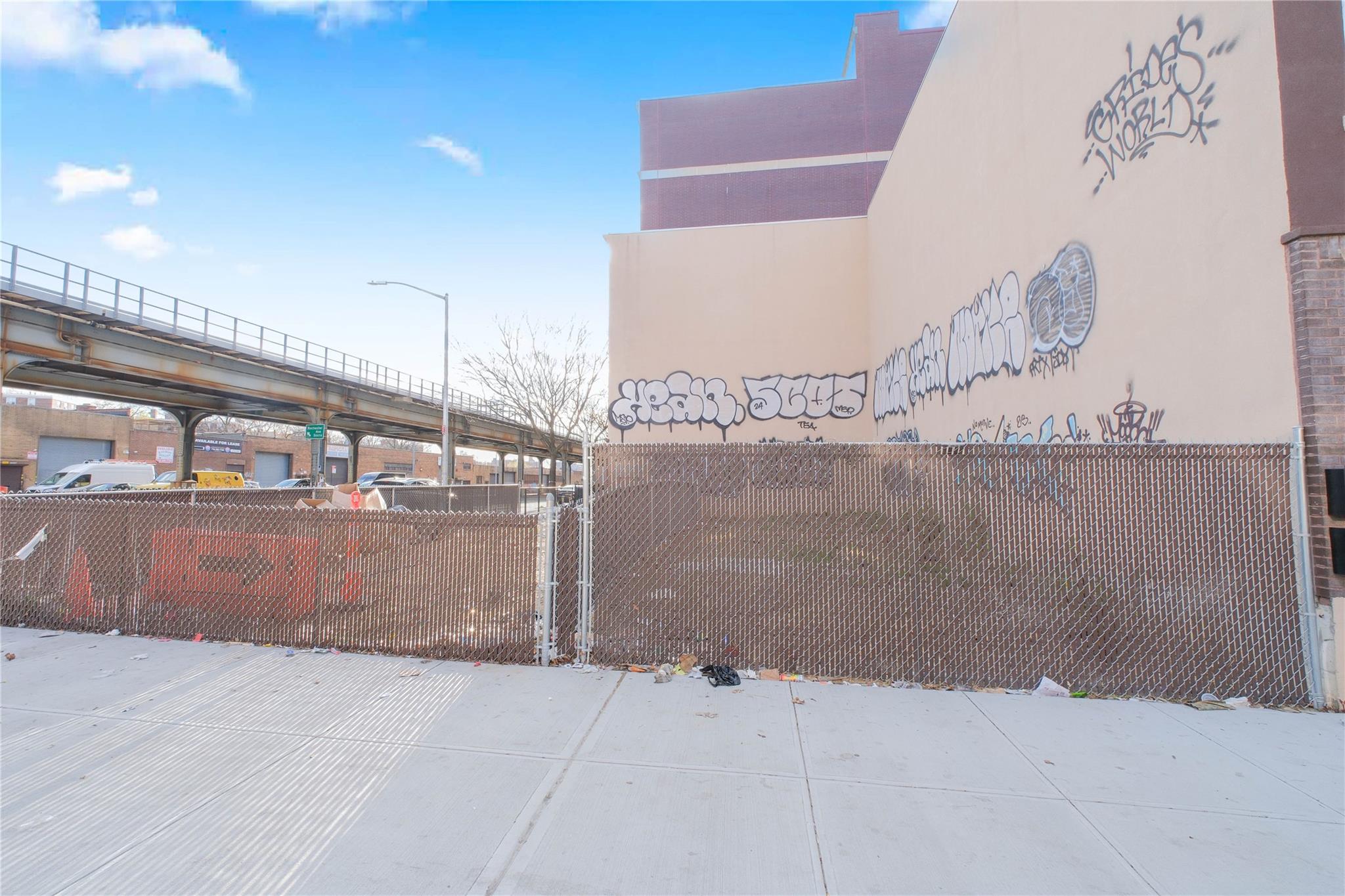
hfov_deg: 100.4
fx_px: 560
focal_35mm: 15
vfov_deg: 77.3
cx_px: 672
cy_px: 448
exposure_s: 1/60
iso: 250
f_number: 10
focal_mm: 10
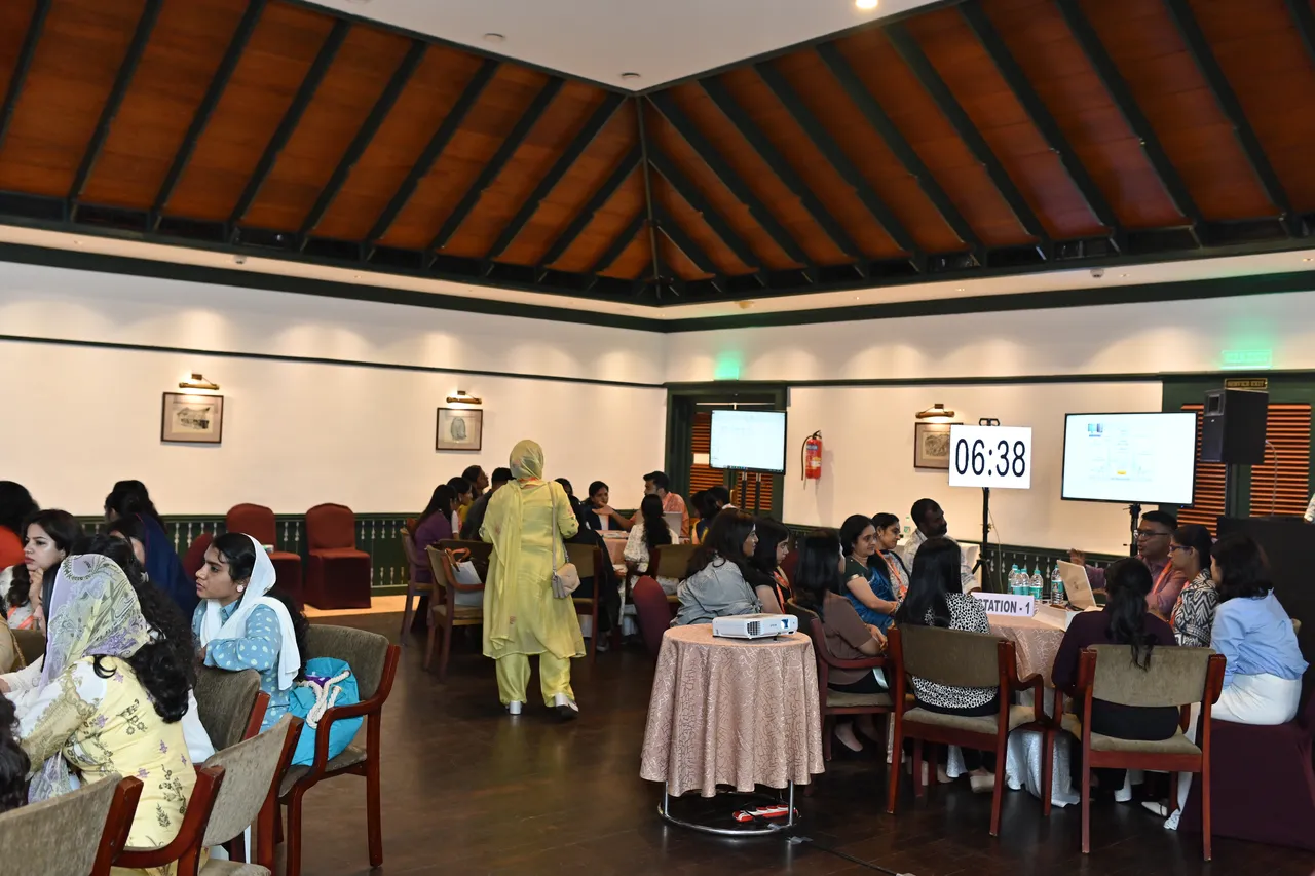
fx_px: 1278
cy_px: 438
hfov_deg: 54.4
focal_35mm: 35
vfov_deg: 37.8
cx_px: 658
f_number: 2.8
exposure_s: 1/125
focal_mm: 35
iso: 1250
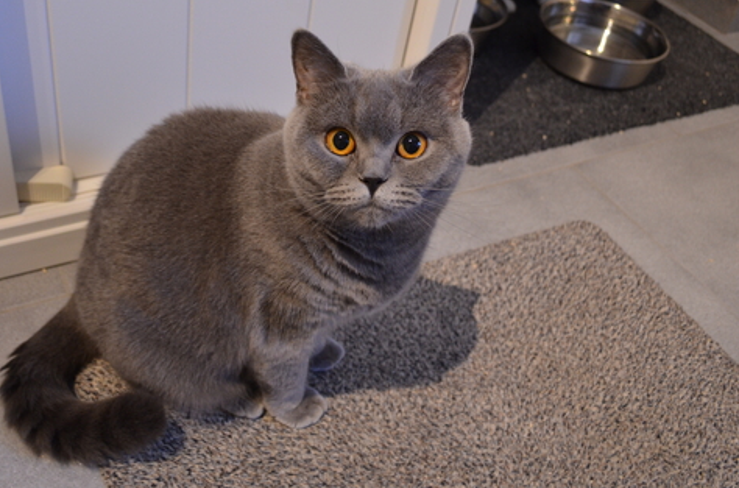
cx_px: 296
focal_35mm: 38
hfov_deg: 50.5
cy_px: 210
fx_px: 778
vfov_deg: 34.8
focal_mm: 20
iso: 1600
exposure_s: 1/20
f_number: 3.8
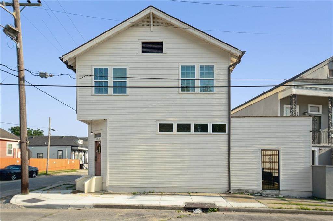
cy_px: 110
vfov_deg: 53.1
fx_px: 222
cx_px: 166
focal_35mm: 24
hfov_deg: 73.8
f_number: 5
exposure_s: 1/1000
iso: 400
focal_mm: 24
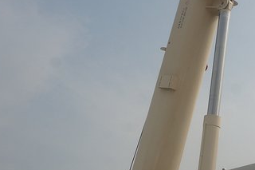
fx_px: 504
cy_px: 114
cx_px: 206
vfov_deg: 19.0
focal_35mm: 71
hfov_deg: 27.8
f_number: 9
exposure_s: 1/400
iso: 100
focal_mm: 19
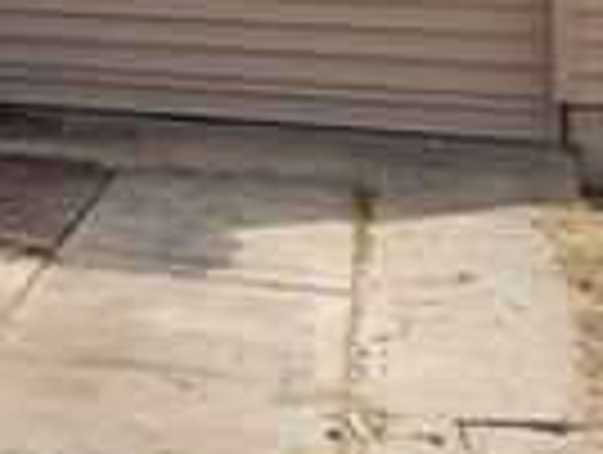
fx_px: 1623
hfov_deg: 17.9
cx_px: -396
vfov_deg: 14.9
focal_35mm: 93
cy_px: -218
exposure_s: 1/800
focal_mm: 4.5
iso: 125
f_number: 3.4
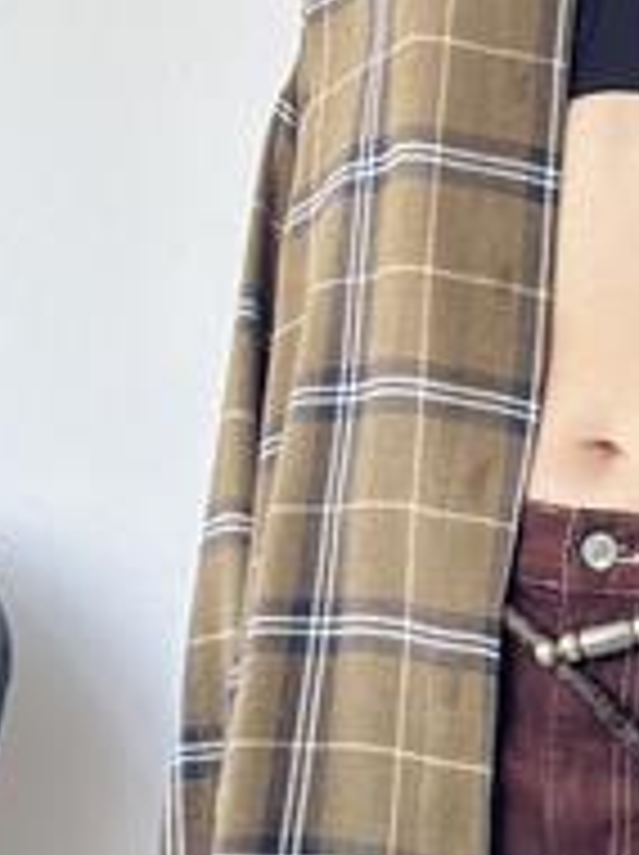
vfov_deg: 14.6
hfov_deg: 10.8
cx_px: 702
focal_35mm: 135
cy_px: 182
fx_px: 3330
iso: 100
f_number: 1.78
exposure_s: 1/141
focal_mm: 6.86
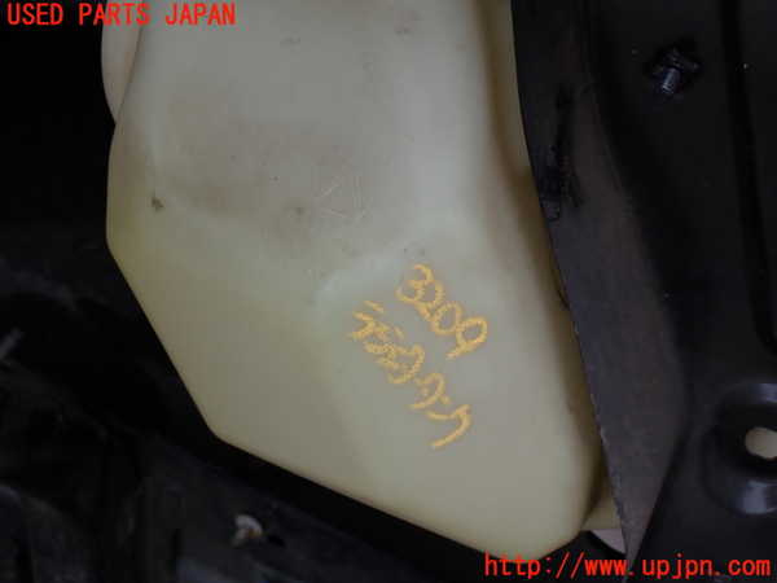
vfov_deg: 23.7
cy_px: 292
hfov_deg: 31.2
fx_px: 1392
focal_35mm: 62
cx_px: 388
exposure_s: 1/200
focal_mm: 11.09
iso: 100
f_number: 3.6
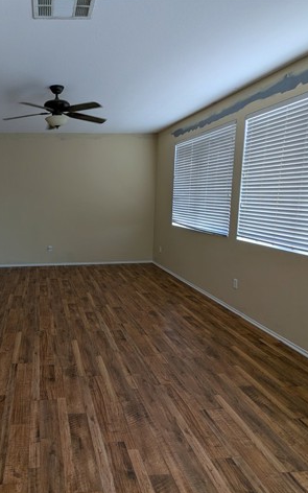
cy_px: 245
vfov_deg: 77.2
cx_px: 61
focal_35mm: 23
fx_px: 309
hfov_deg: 49.8
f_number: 2.2
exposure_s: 1/120
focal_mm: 2.35
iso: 60
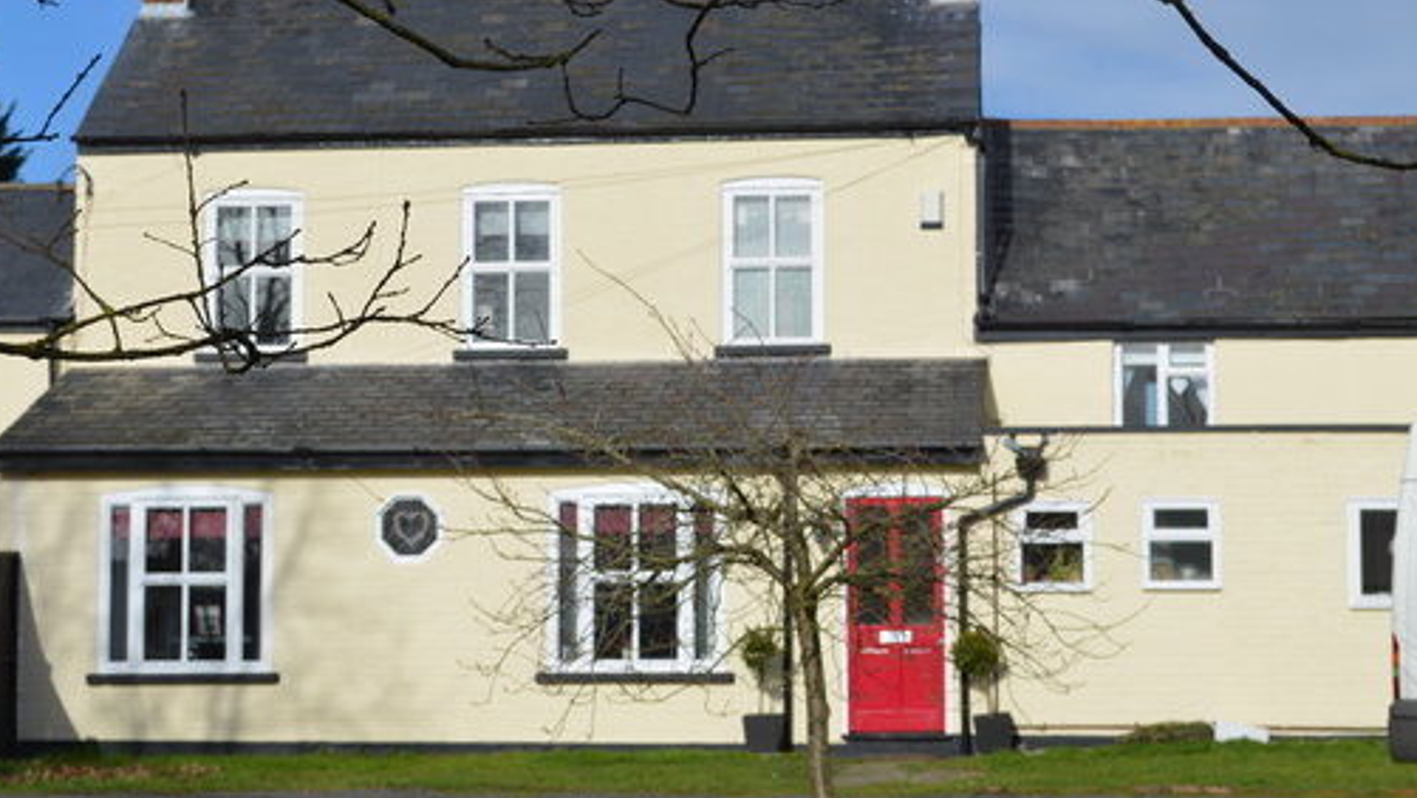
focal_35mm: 88
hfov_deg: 24.2
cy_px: 279
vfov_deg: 13.7
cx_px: 727
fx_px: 3307
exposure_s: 1/320
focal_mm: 44
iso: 100
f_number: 9
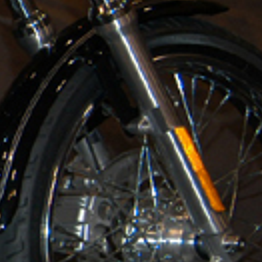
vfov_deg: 11.1
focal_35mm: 158
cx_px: -367
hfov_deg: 9.8
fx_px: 1353
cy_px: 90
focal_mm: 24
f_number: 5
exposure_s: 1/60
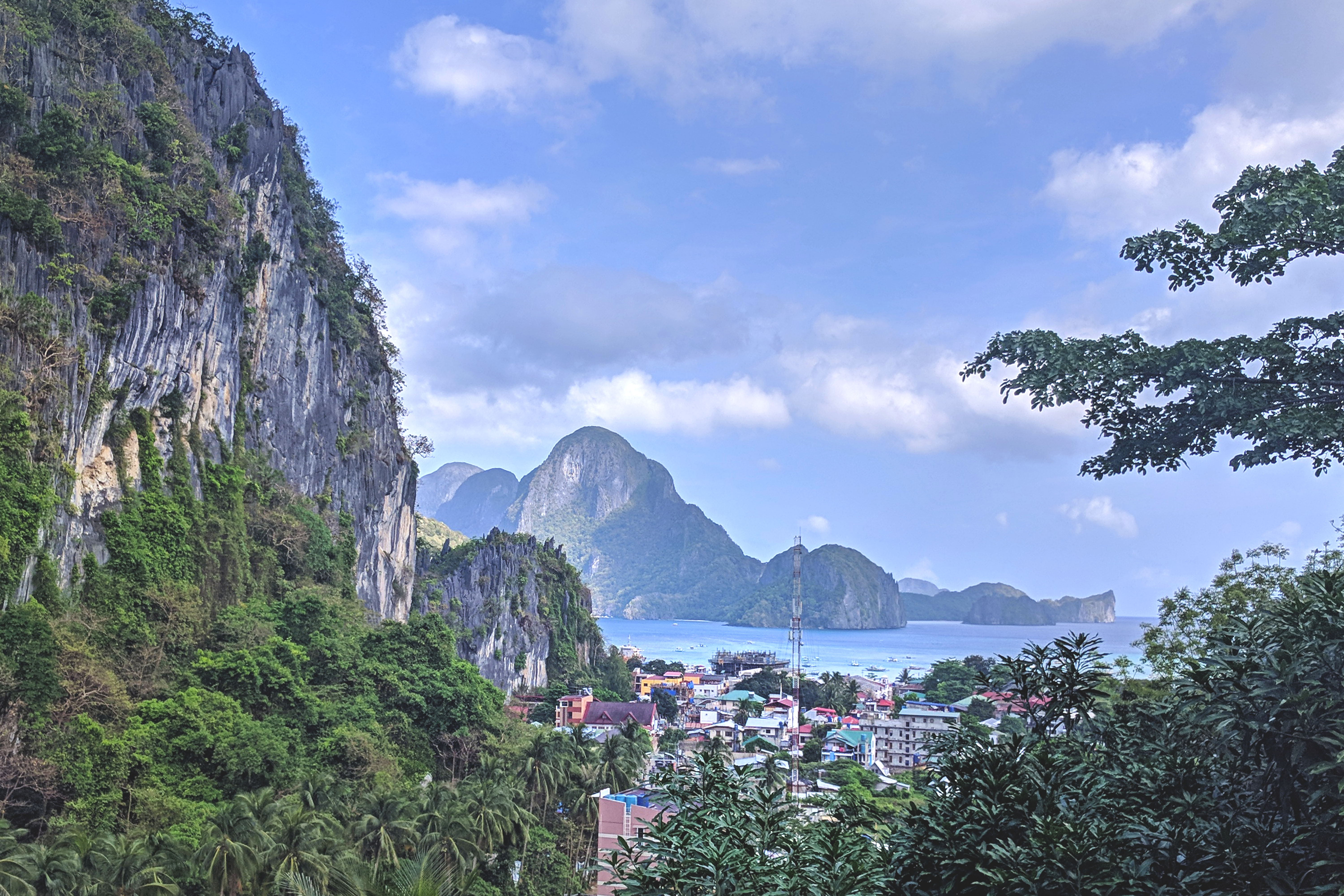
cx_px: 672
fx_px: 1008
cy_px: 448
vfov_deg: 47.9
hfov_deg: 67.4
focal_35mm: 27
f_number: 4
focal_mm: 18
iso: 100
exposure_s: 1/500
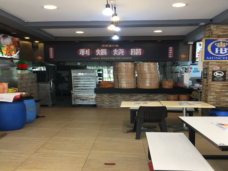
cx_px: 113
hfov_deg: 60.0
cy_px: 84
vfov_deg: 46.8
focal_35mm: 30
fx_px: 198
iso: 40
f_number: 2.2
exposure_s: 1/33
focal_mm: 4.15
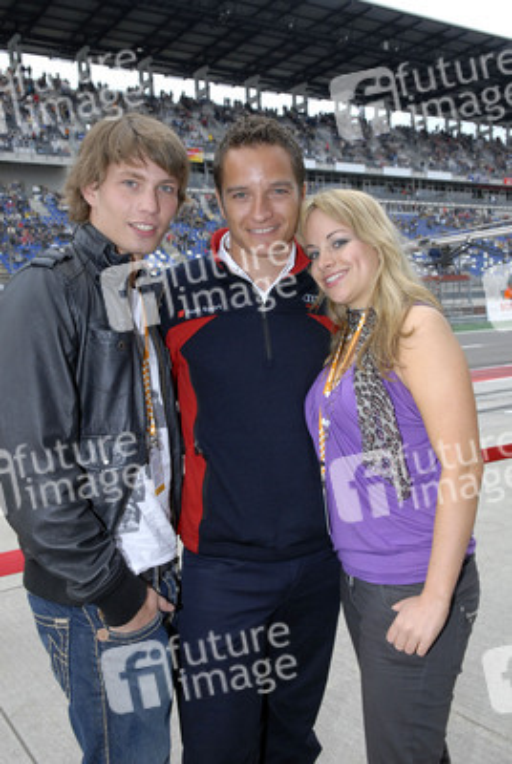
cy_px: 382
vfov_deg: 55.0
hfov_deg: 38.5
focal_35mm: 34
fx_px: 733
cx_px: 256
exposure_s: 1/200
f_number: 7.1
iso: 500
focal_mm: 23
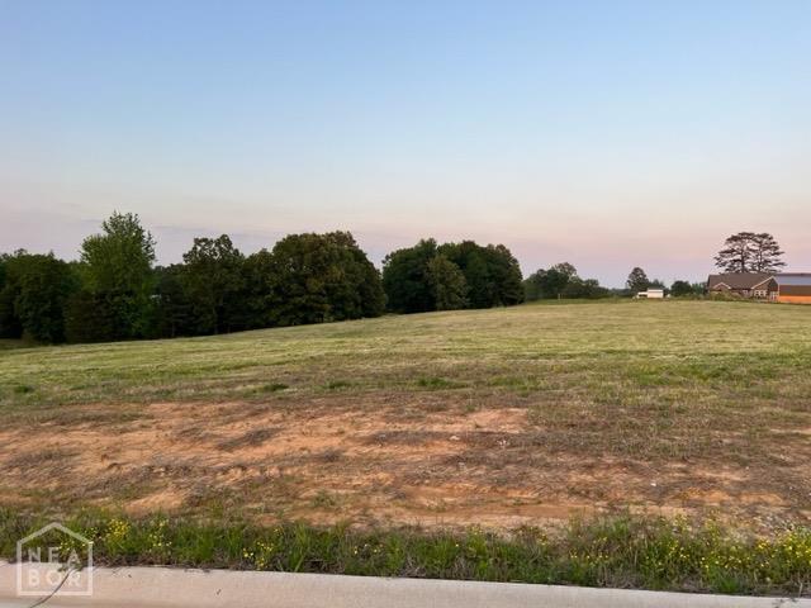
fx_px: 609
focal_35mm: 26
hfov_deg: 67.3
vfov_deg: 53.1
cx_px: 406
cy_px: 304
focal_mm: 5.7
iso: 50
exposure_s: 1/439
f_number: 1.5
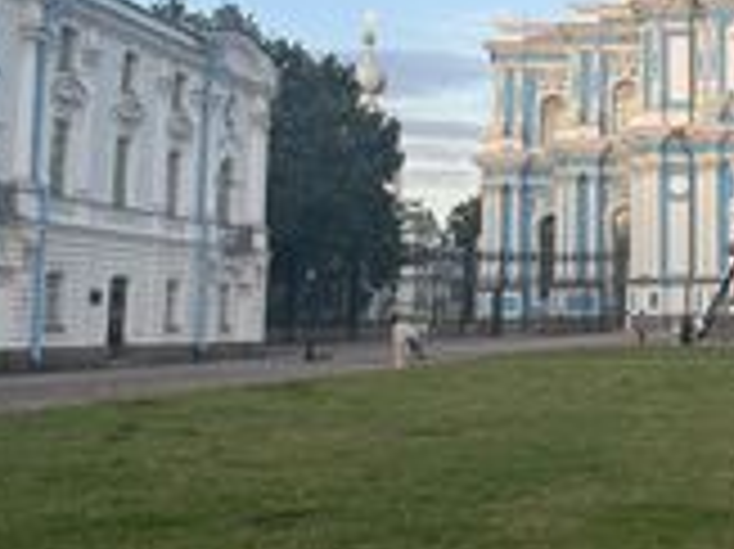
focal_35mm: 64
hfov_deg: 28.5
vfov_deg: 22.6
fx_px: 1356
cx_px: 729
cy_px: 108
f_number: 1.6
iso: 50
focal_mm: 5.1
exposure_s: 1/618
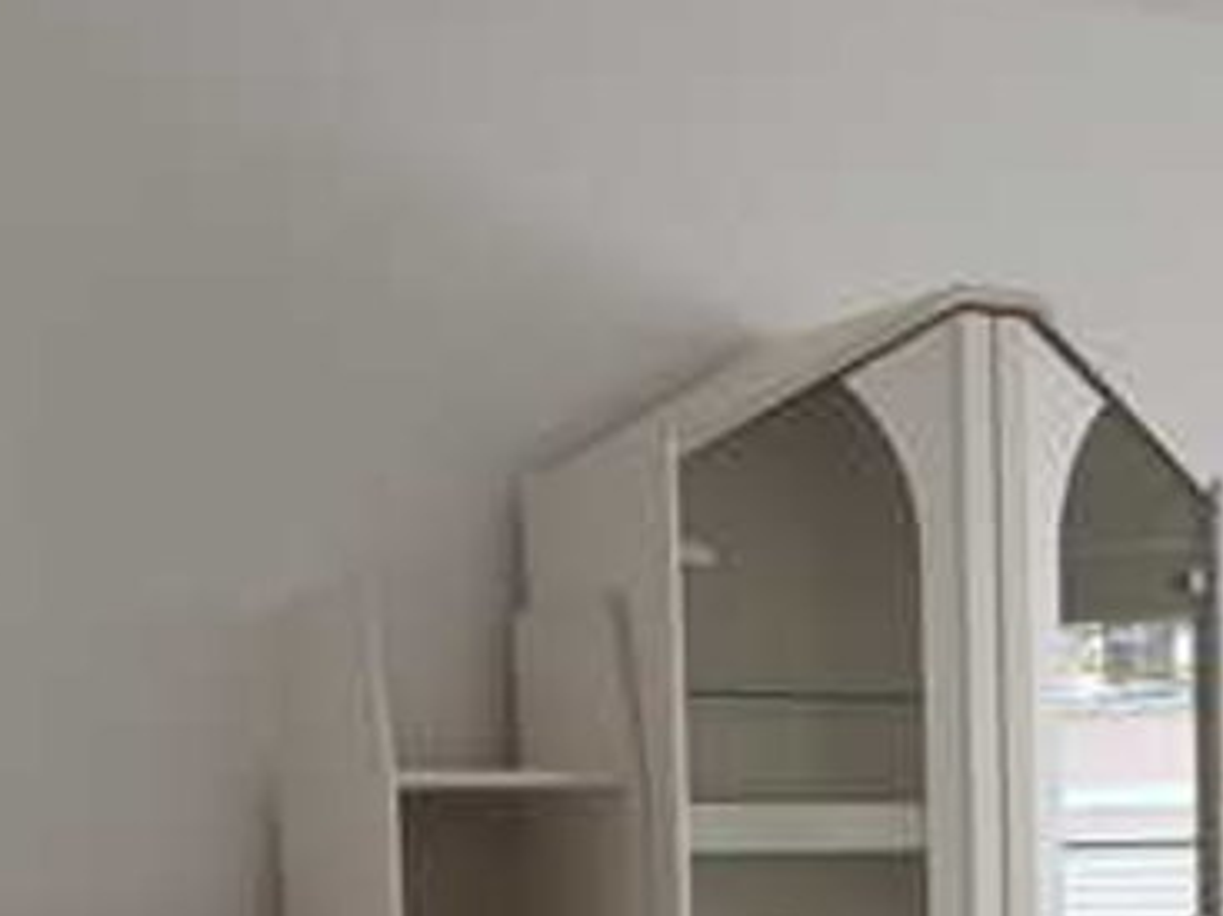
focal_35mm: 85
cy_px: 1222
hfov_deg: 22.6
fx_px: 3002
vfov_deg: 16.3
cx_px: 1040
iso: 125
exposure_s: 1/60
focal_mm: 4.2
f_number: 1.7
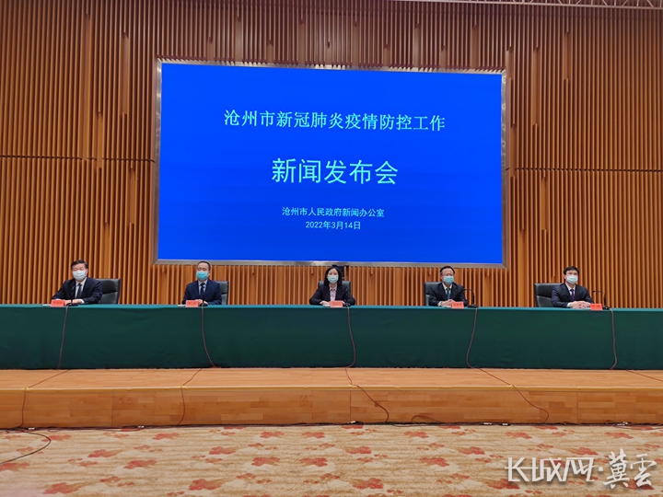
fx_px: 728
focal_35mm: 38
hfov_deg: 49.0
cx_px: 332
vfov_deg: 37.7
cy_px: 248
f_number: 1.95
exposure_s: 1/100
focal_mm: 7.59
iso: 88
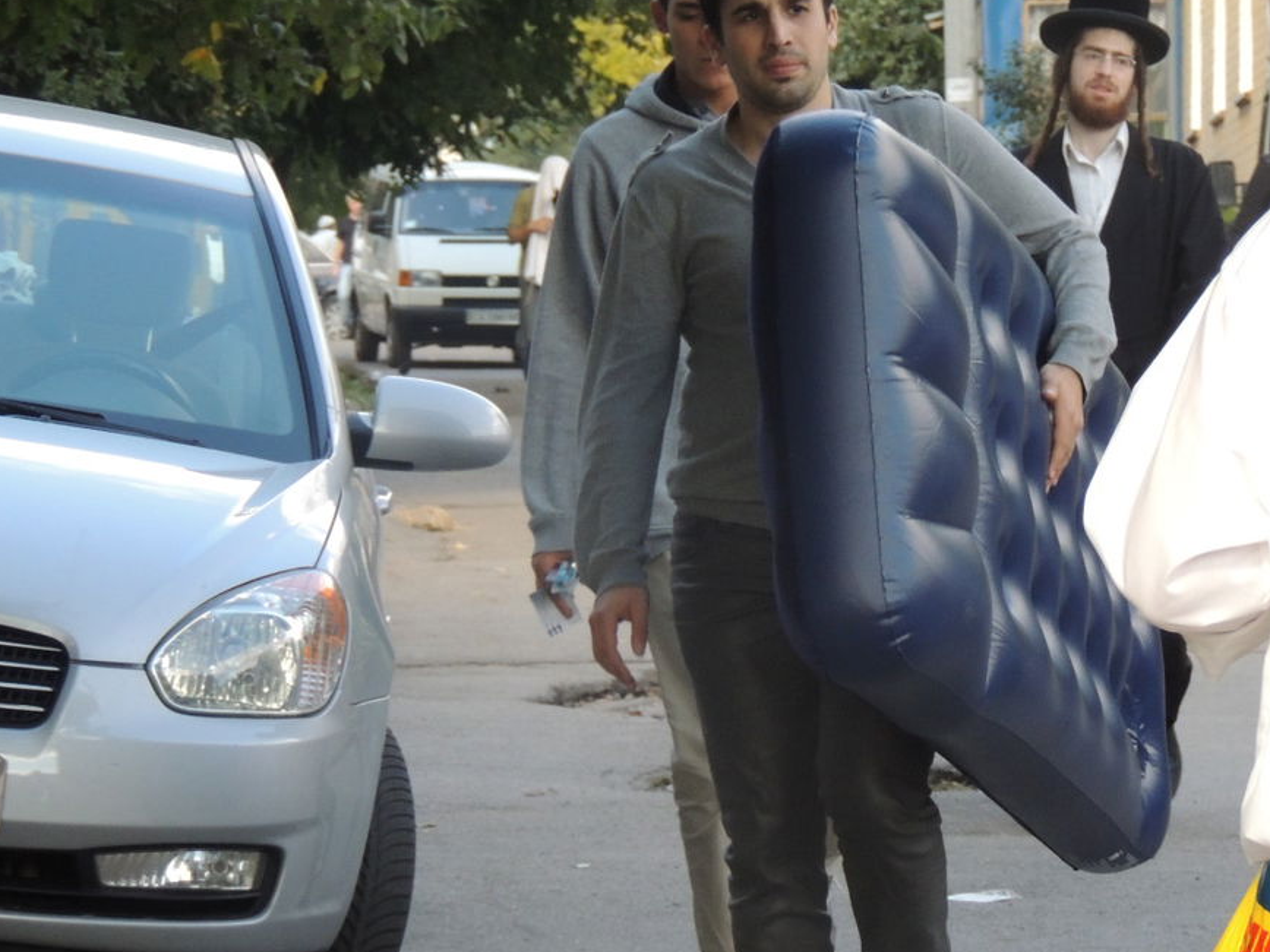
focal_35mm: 250
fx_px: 9172
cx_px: 878
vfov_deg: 5.9
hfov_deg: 7.9
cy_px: 338
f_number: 4.4
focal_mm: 27.6
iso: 400
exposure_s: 1/250
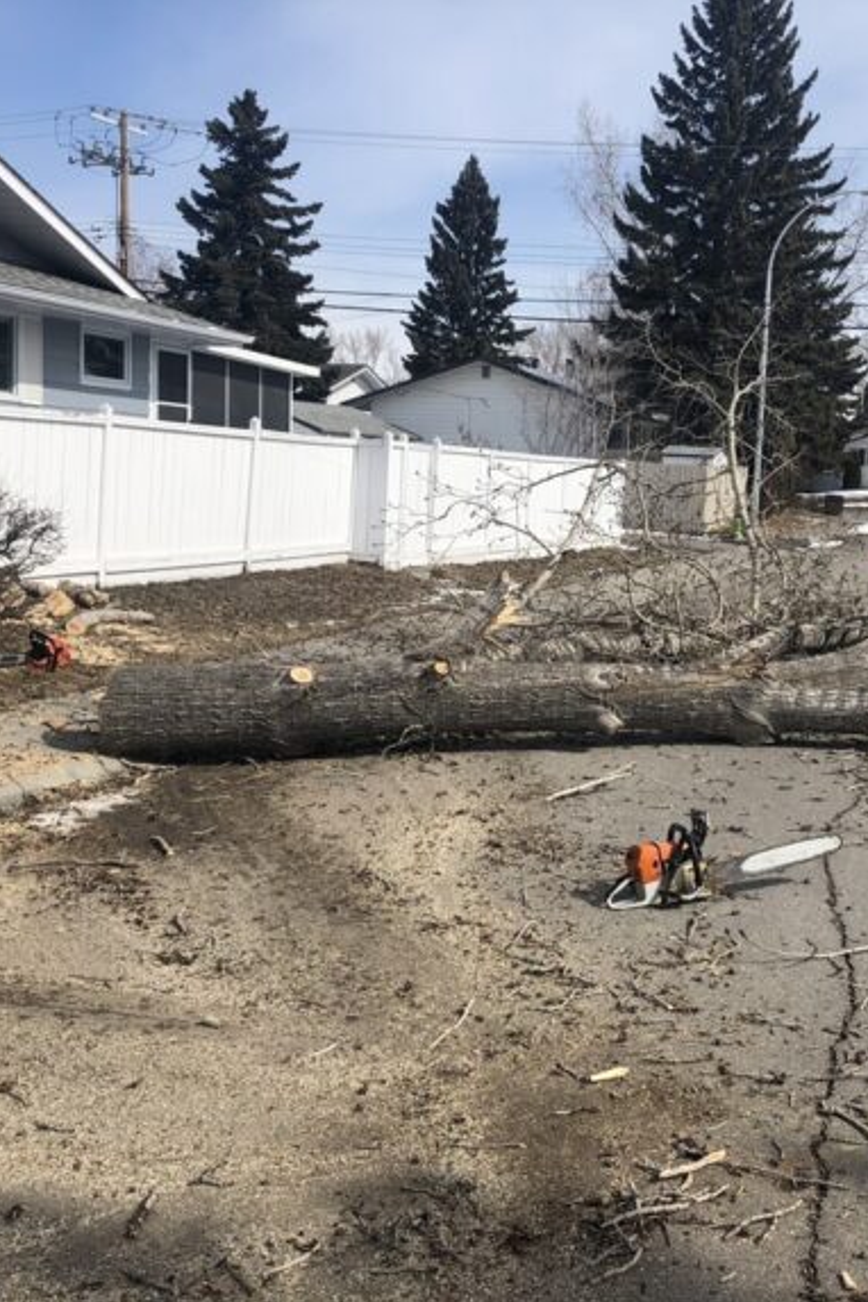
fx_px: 1410
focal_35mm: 39
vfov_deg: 49.6
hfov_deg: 34.0
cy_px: 652
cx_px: 564
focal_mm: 3.99
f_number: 1.8
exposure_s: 1/3745
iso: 25
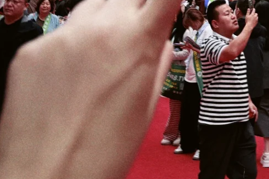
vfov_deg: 15.0
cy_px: -180
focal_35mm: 74
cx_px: 285
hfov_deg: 25.6
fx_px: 553
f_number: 1.78
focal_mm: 6.76
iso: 50
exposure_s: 1/134
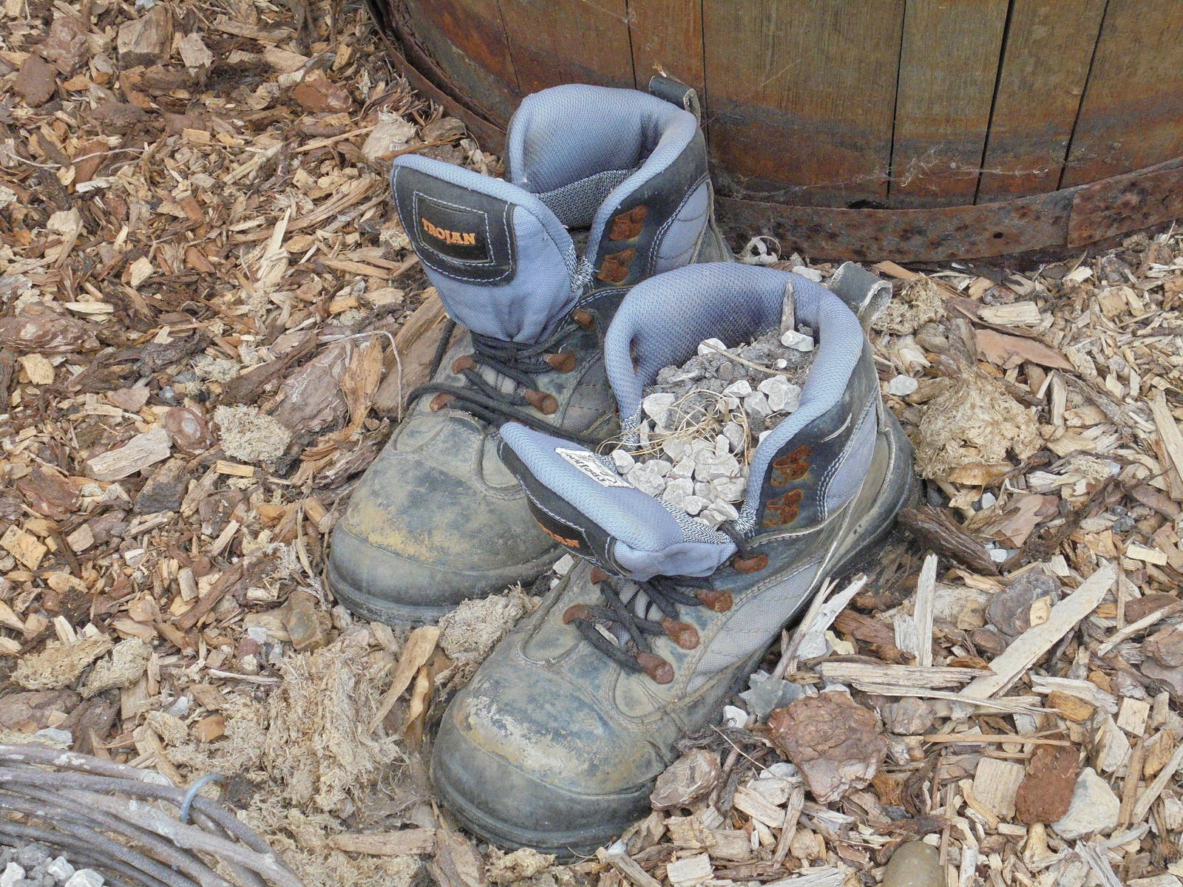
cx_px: 592
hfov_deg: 30.3
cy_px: 444
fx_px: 2187
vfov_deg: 22.9
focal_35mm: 64
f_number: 5.6
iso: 400
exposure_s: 1/100
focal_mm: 11.5
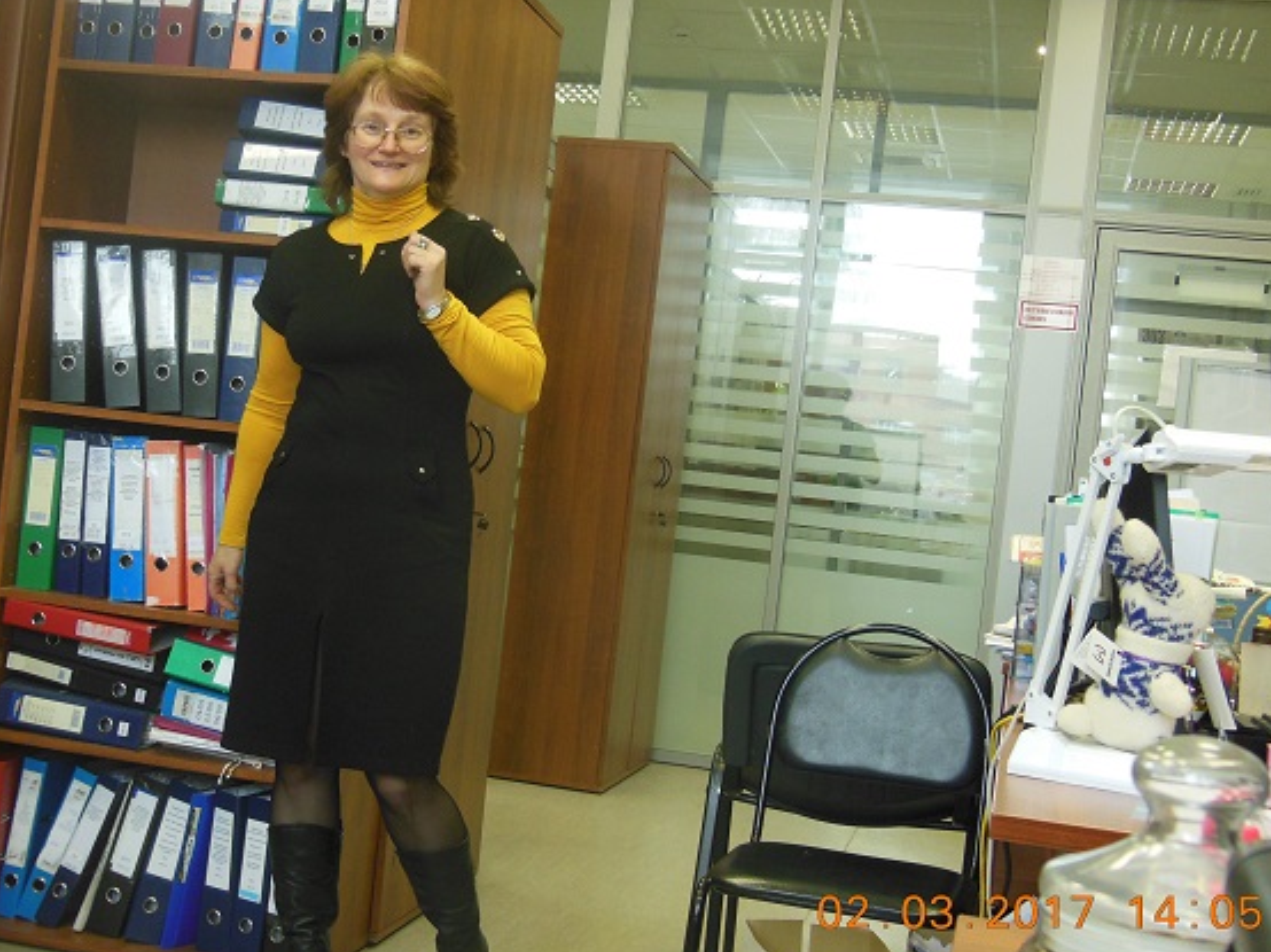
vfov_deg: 28.0
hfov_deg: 36.8
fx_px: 1908
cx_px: 587
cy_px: 468
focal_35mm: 52
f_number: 4.4
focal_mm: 8
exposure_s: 1/30
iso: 400
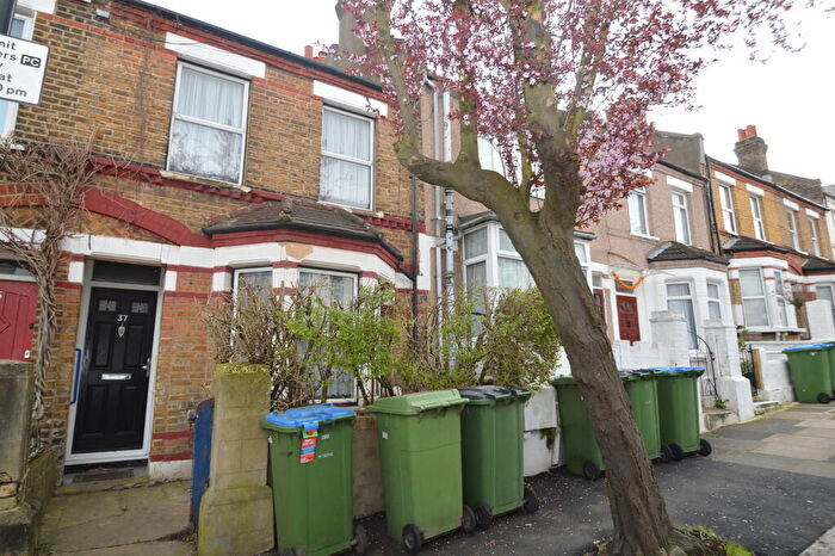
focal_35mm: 18
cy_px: 278
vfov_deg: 67.3
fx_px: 417
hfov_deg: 90.0
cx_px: 418
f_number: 5.6
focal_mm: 12
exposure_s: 1/125
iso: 220
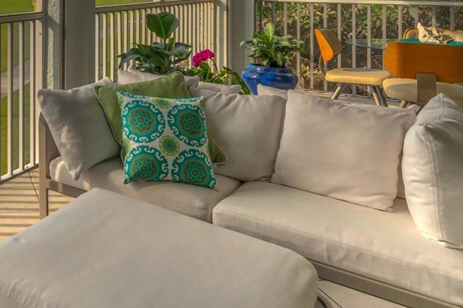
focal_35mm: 39
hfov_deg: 41.3
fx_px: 501
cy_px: -21
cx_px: -26
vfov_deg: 30.9
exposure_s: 1/160
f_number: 9
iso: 200
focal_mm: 16
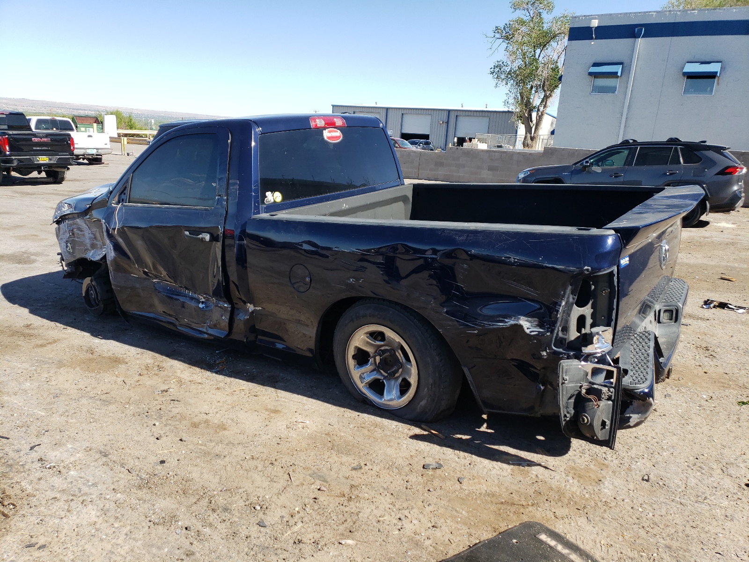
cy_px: 281
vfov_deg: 53.1
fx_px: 563
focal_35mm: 26
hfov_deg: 67.3
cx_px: 374
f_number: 1.5
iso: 50
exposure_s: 1/1667
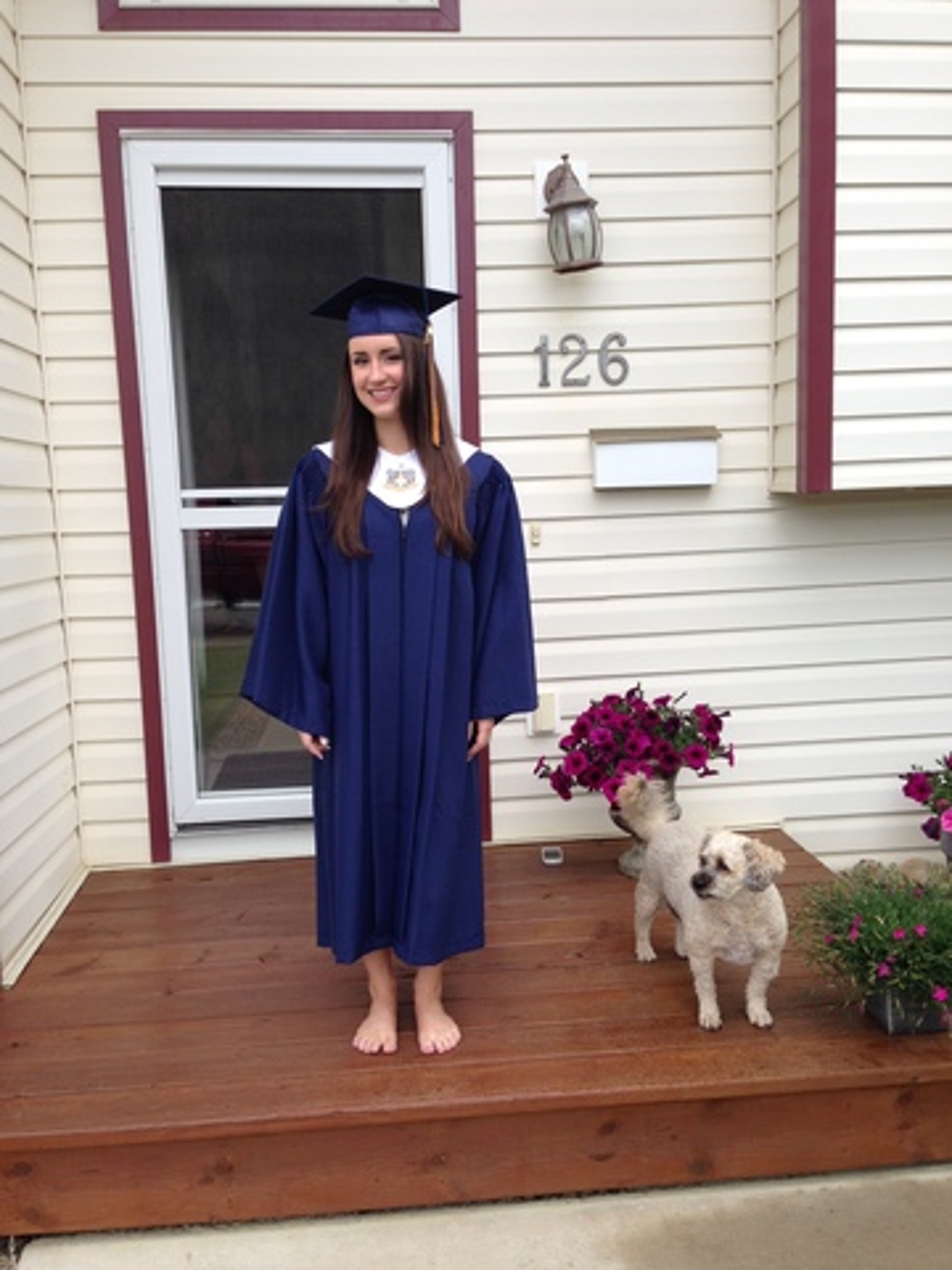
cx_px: 476
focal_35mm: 33
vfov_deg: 55.4
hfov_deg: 42.9
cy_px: 635
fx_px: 1210
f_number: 2.4
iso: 50
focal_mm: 4.12
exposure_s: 1/217
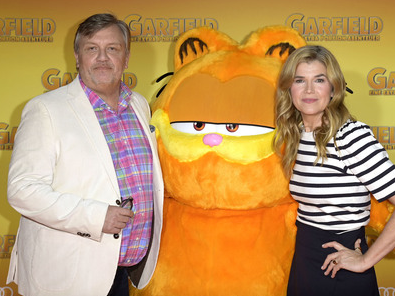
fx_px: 776
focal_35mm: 68
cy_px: 149
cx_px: 202
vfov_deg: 21.6
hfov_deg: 28.6
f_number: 5.6
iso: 640
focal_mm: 62
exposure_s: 1/250
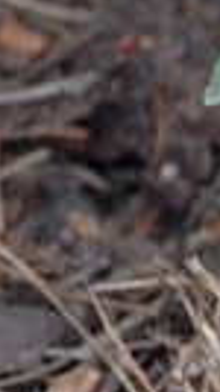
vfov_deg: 1.7
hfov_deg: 0.9
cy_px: 72
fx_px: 13304
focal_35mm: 1278
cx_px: 792
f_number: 5
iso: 800
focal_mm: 170
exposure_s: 1/250
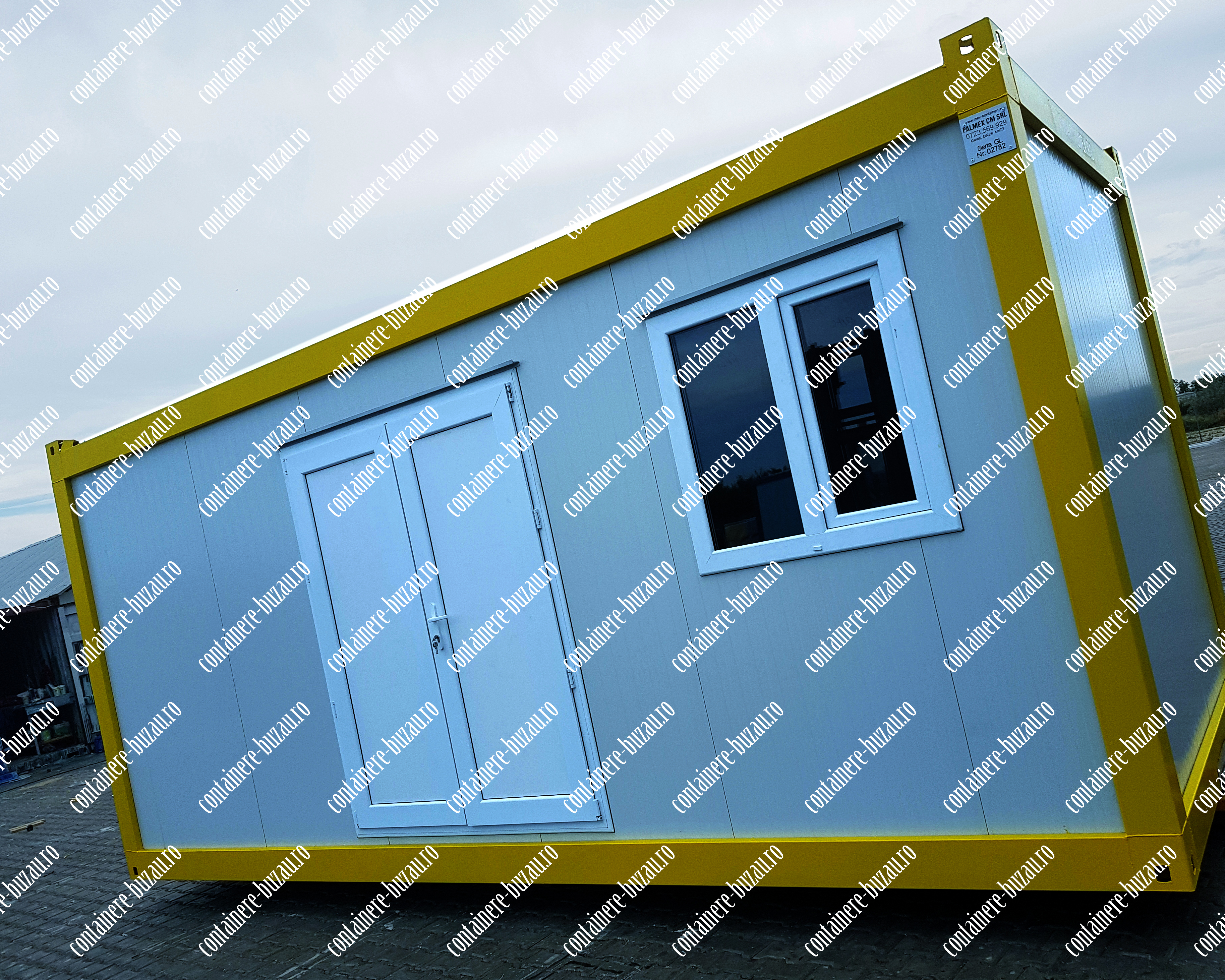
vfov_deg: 51.5
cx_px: 624
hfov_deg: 62.2
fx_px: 1015
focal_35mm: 28
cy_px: 499
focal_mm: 4.2
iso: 40
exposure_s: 1/2808
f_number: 1.7
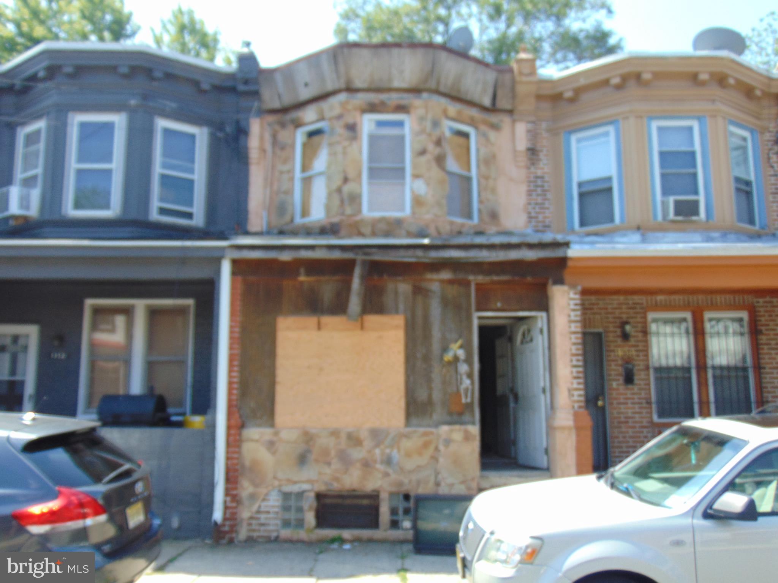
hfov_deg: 55.4
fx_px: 742
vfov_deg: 42.9
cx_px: 389
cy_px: 292
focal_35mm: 33
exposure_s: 1/320
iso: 80
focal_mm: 5.8
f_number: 3.2
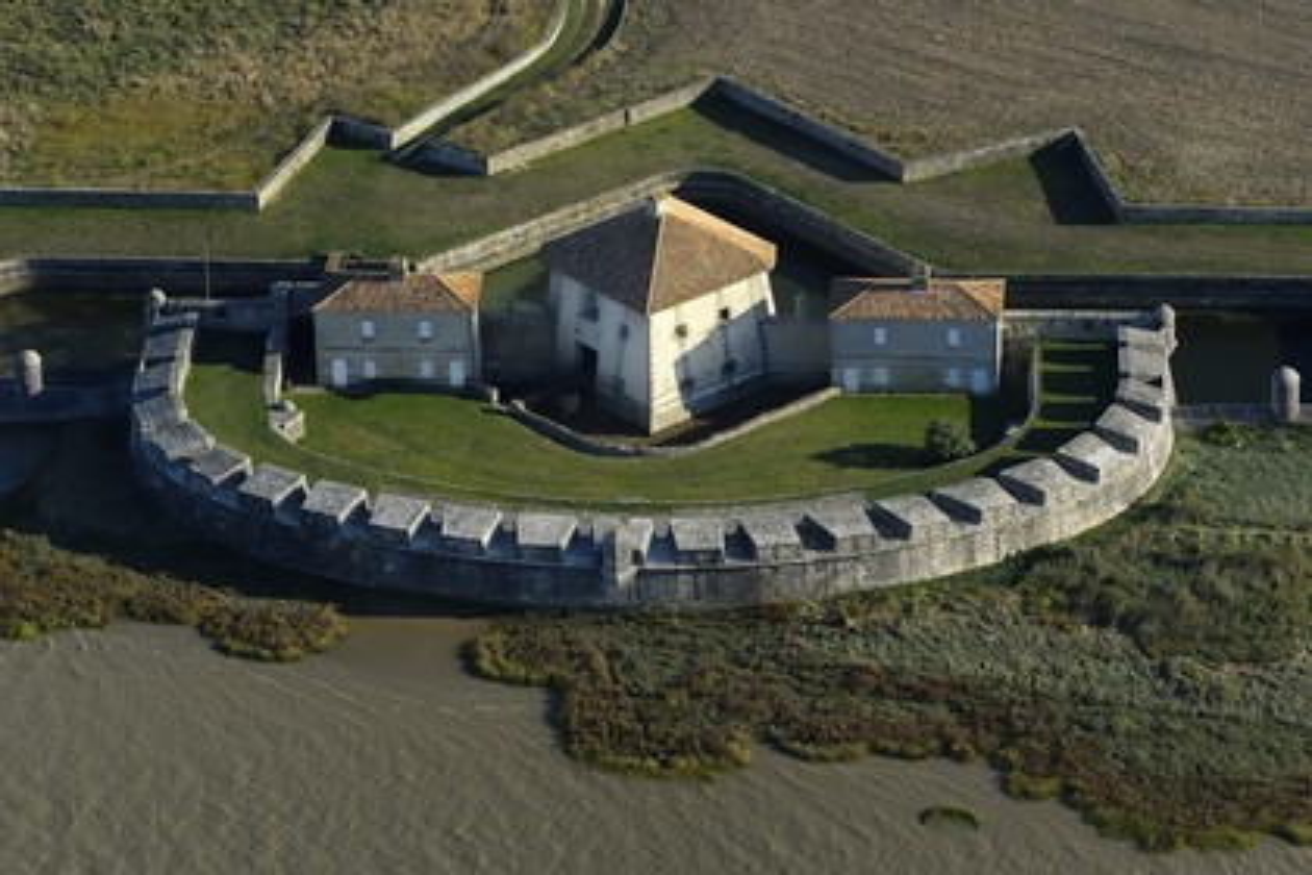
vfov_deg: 8.3
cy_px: 438
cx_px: 656
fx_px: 6013
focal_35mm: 165
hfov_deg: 12.5
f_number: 5
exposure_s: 1/350
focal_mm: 110
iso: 100
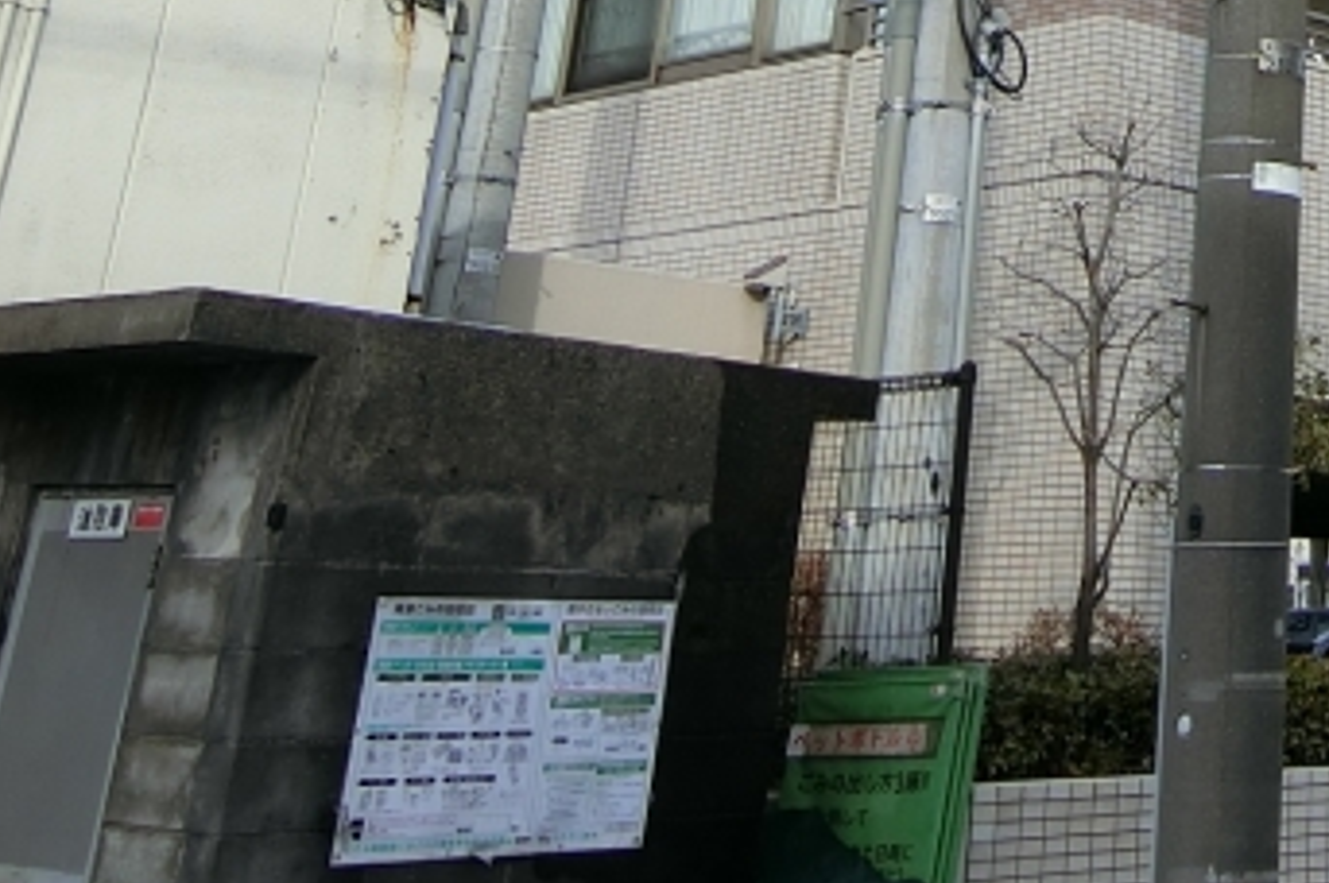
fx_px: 2508
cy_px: -569
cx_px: 1563
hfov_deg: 26.6
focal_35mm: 68
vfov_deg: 17.3
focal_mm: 4.6
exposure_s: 1/160
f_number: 7.2
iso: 80
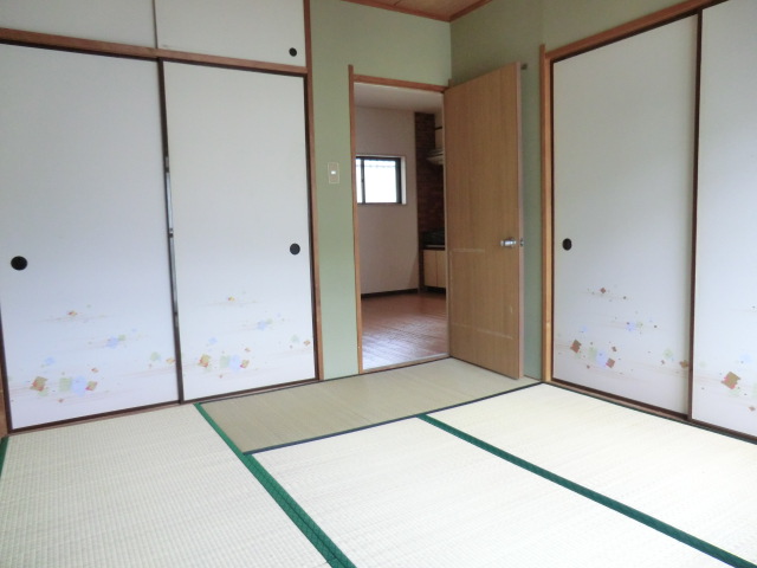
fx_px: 525
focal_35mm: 24
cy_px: 284
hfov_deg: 71.6
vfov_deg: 56.8
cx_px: 378
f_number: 3.2
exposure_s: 1/60
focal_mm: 4.3
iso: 400
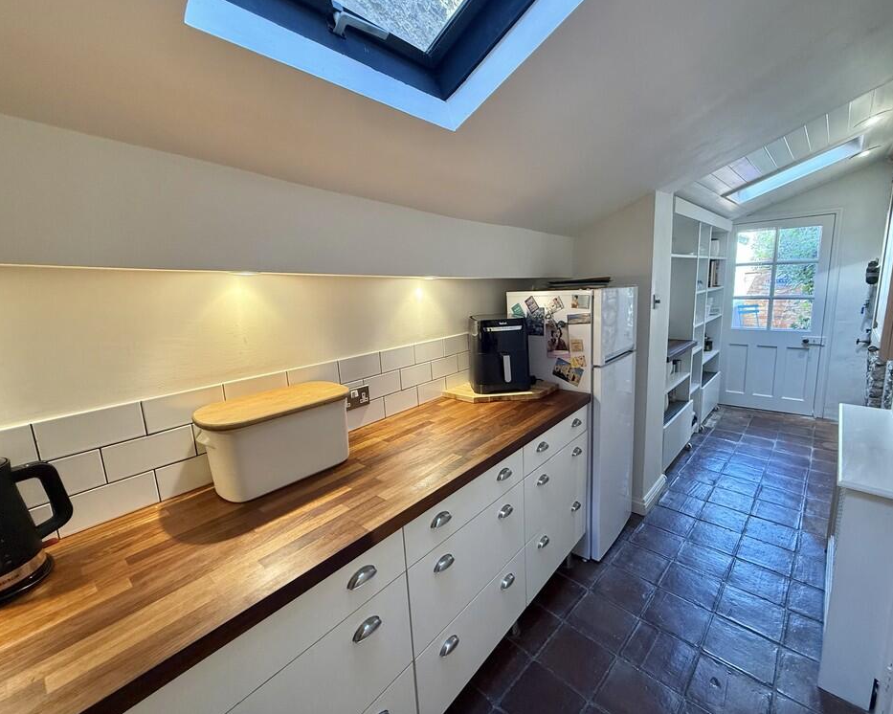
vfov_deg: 84.0
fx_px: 396
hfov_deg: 96.7
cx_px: 471
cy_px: 349
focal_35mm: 15
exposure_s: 1/100
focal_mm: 2.22
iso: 200
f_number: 2.2
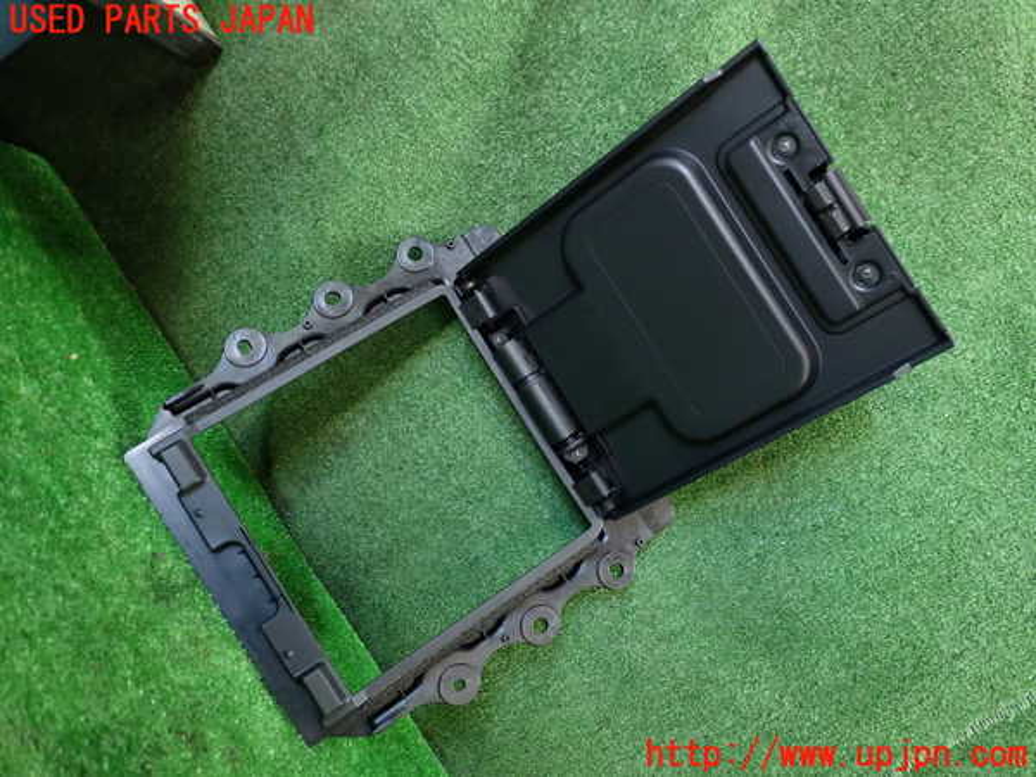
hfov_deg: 60.0
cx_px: 518
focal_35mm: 30
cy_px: 388
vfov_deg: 46.8
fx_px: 898
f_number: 2.3
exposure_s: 1/30
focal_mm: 5.4
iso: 250
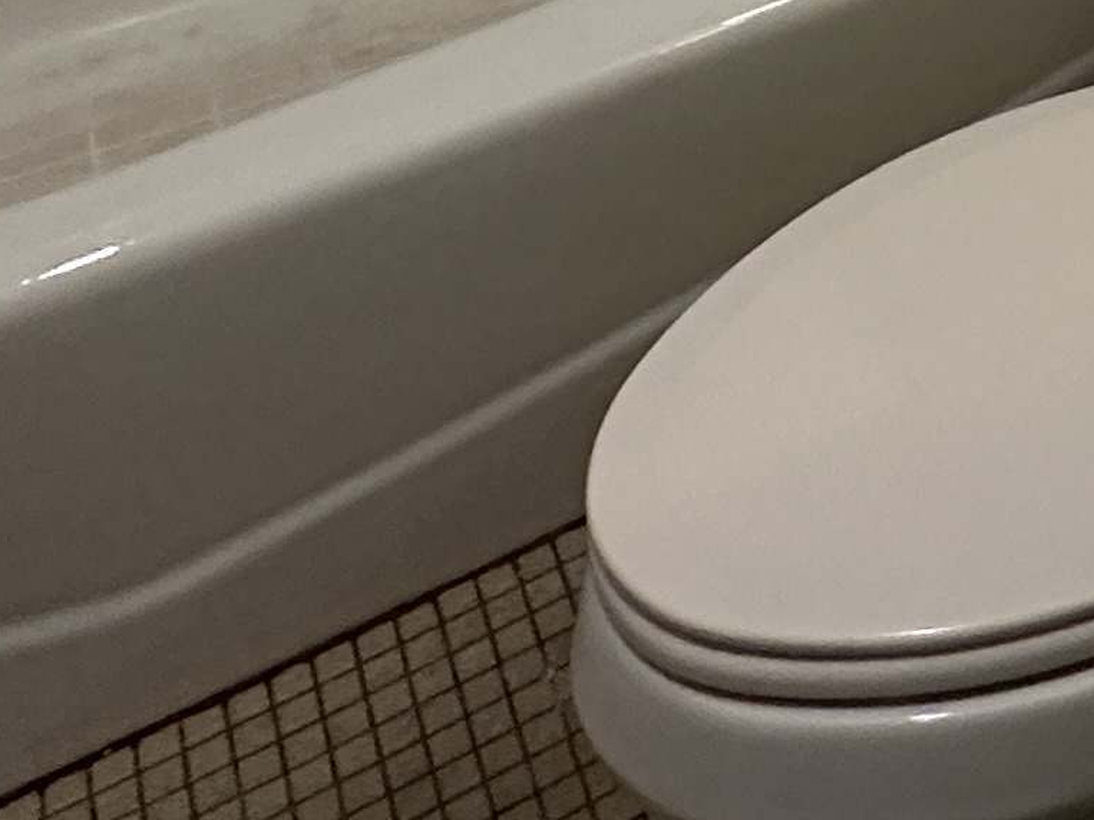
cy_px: -1003
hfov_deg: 23.1
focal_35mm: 74
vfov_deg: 14.7
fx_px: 2338
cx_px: 1452
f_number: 2.2
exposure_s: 1/60
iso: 200
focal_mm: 2.22
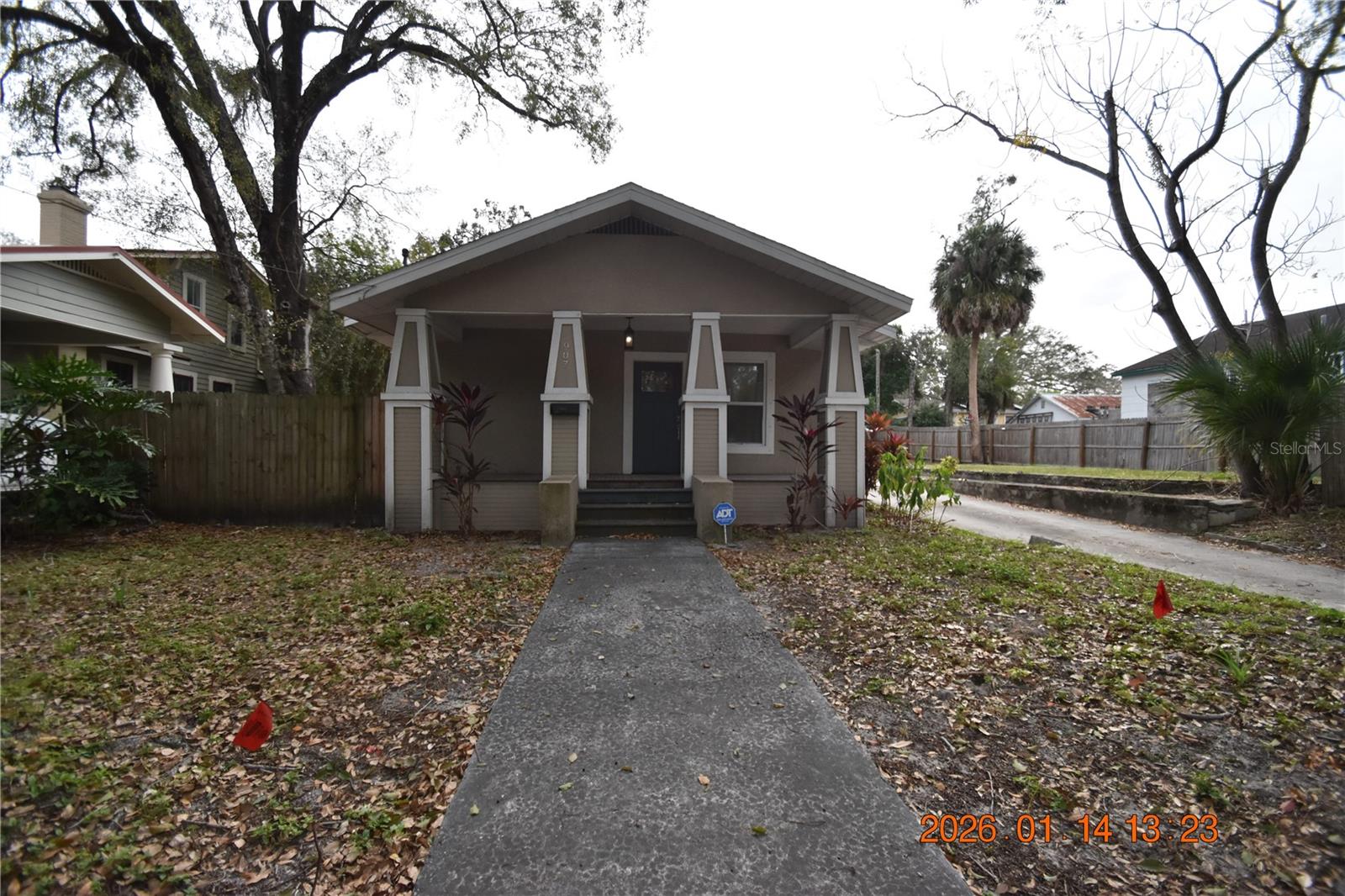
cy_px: 448
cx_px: 672
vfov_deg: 77.3
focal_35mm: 15
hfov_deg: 100.4
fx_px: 560
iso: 800
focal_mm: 10
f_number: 3.5
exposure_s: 1/4000
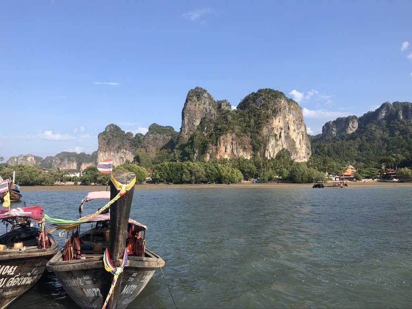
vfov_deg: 49.7
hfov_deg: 63.4
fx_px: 333
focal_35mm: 28
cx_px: 206
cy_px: 154
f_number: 1.8
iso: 20
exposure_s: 1/1656
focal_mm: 3.99
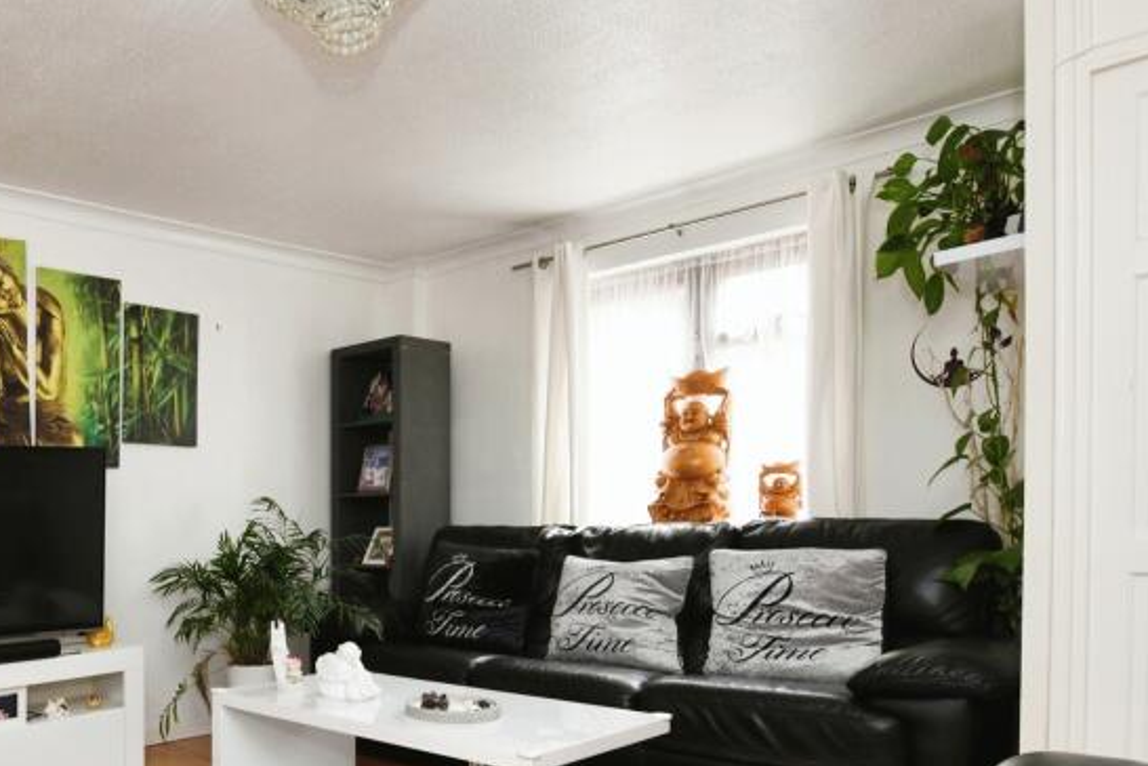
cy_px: 481
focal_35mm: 30
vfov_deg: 43.3
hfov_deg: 54.9
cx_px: 143
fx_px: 957
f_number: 10
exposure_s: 1/60
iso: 640
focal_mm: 16
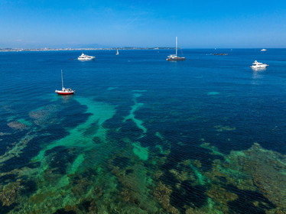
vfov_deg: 56.8
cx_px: 143
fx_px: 198
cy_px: 107
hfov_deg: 71.6
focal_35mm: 24
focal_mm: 12.3
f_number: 7.1
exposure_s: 1/1000
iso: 200
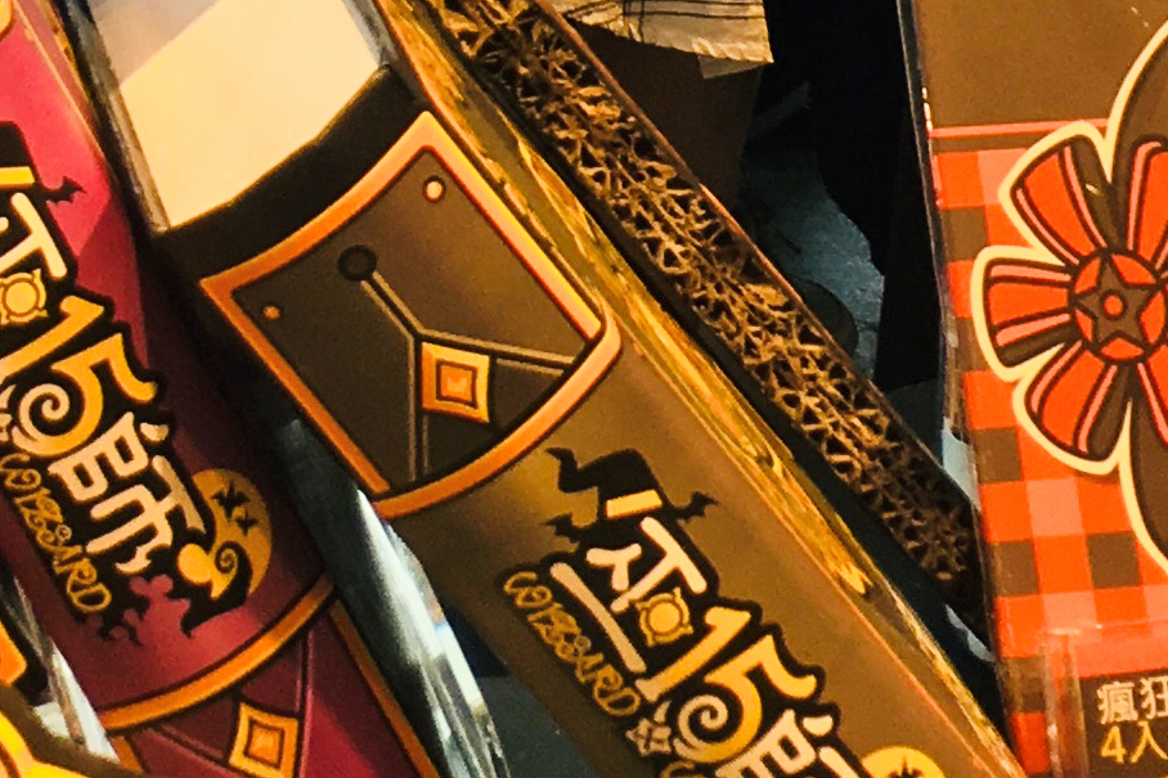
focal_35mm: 134
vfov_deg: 9.7
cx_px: 66
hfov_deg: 15.1
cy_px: -655
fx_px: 4346
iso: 25
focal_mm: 4.15
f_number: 2.2
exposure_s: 1/30
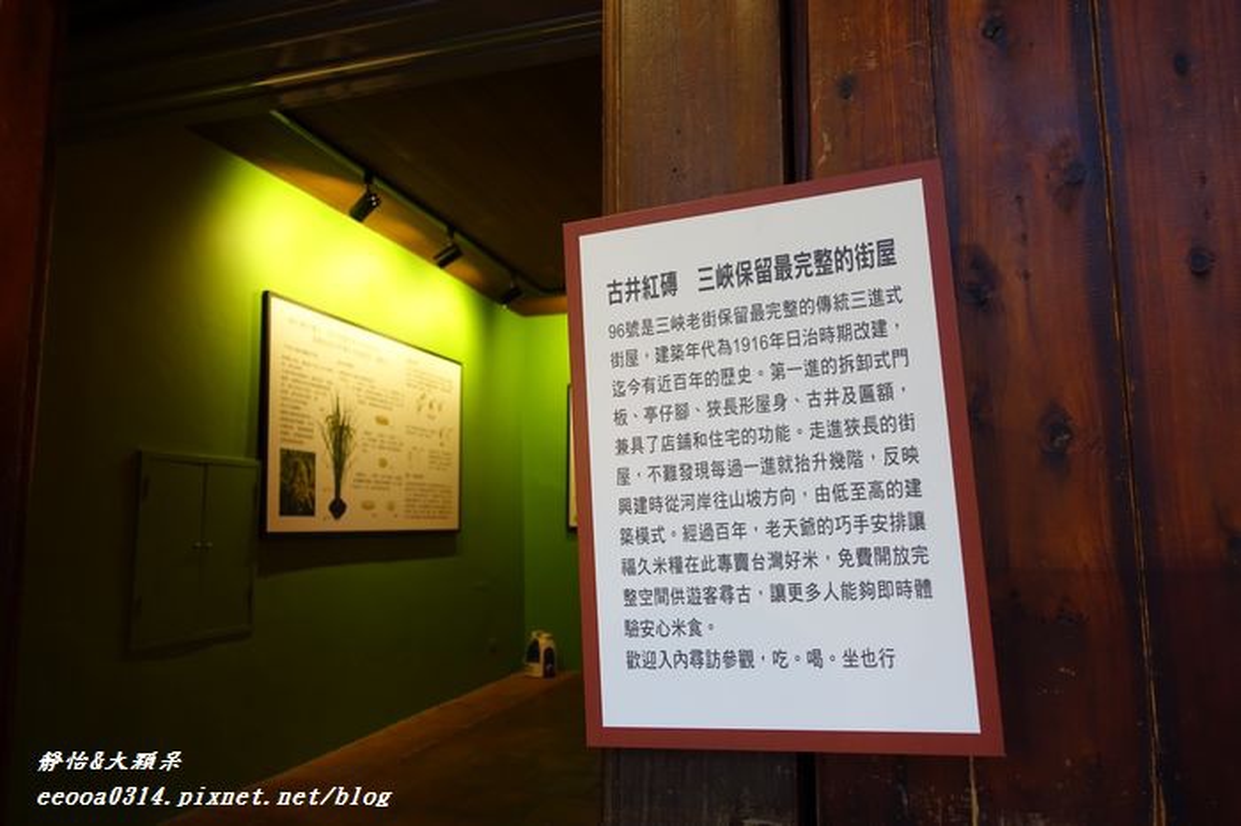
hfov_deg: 73.8
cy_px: 413
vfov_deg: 53.1
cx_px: 620
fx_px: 827
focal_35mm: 24
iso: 125
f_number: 2
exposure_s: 1/30
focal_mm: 8.8
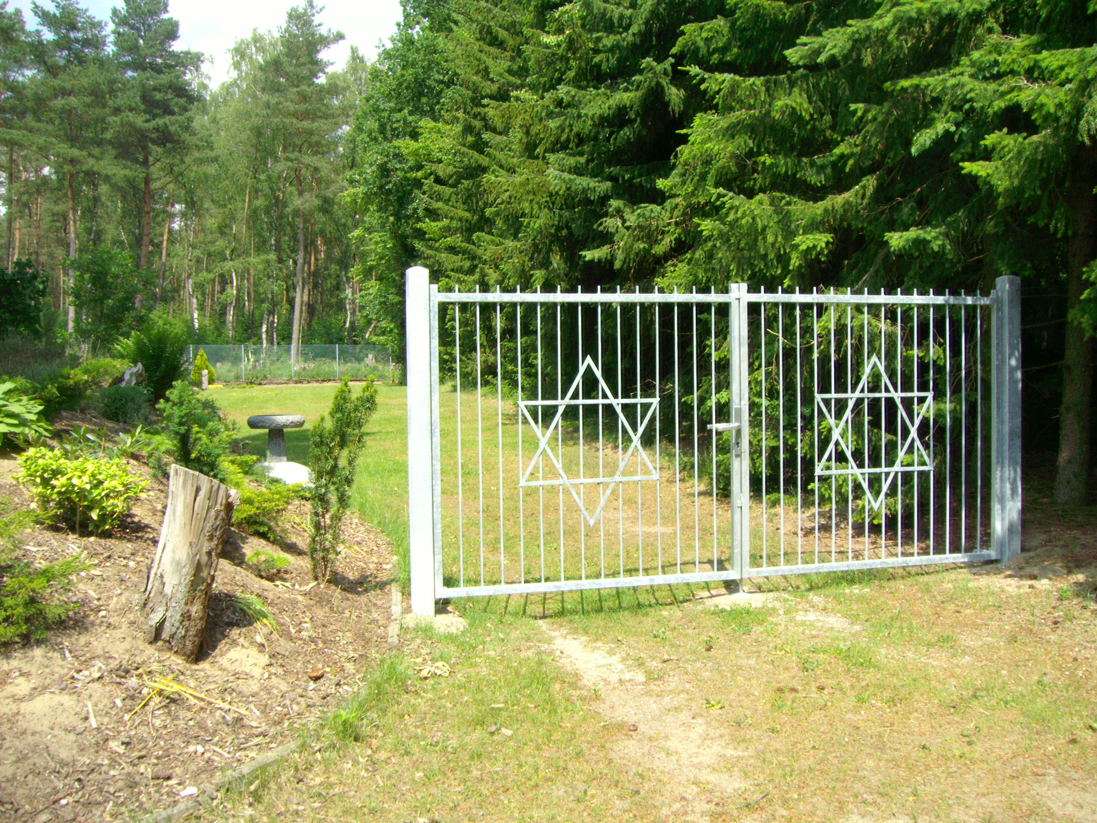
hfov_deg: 52.6
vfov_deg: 40.7
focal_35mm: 35
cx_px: 548
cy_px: 412
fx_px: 1109
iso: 64
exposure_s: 1/294
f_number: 4.8
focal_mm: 5.8
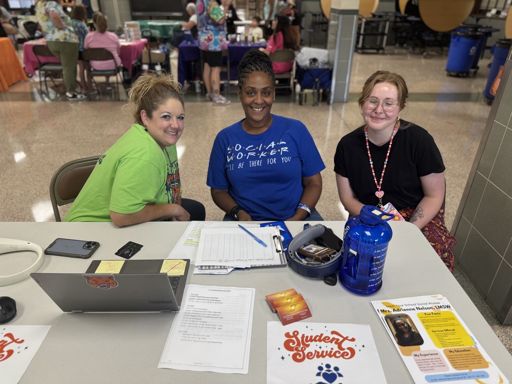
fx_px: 355
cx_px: 256
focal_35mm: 24
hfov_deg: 71.6
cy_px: 192
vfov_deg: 56.8
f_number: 1.78
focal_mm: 6.76
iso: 200
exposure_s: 1/120
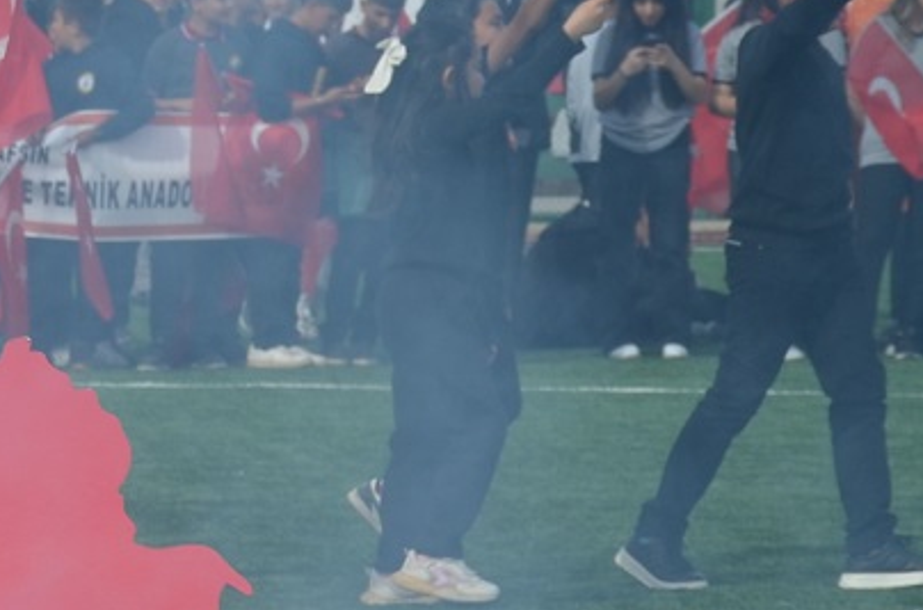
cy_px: 830
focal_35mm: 390
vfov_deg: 3.5
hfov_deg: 5.2
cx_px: -781
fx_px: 9972
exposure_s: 1/250
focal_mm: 70
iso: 125
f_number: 8
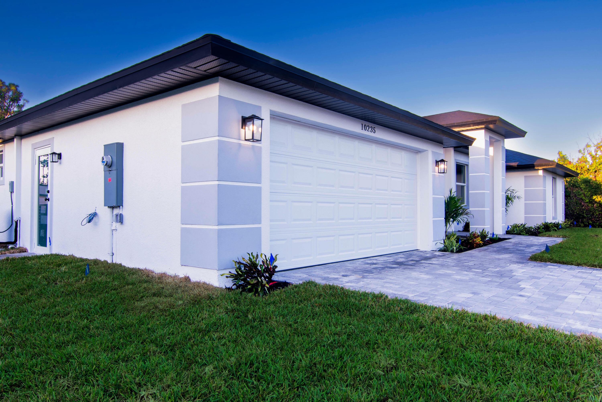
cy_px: 201
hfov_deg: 73.7
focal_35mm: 24
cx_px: 301
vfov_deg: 53.1
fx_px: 401
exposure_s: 1/25
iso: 100
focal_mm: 16
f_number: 11
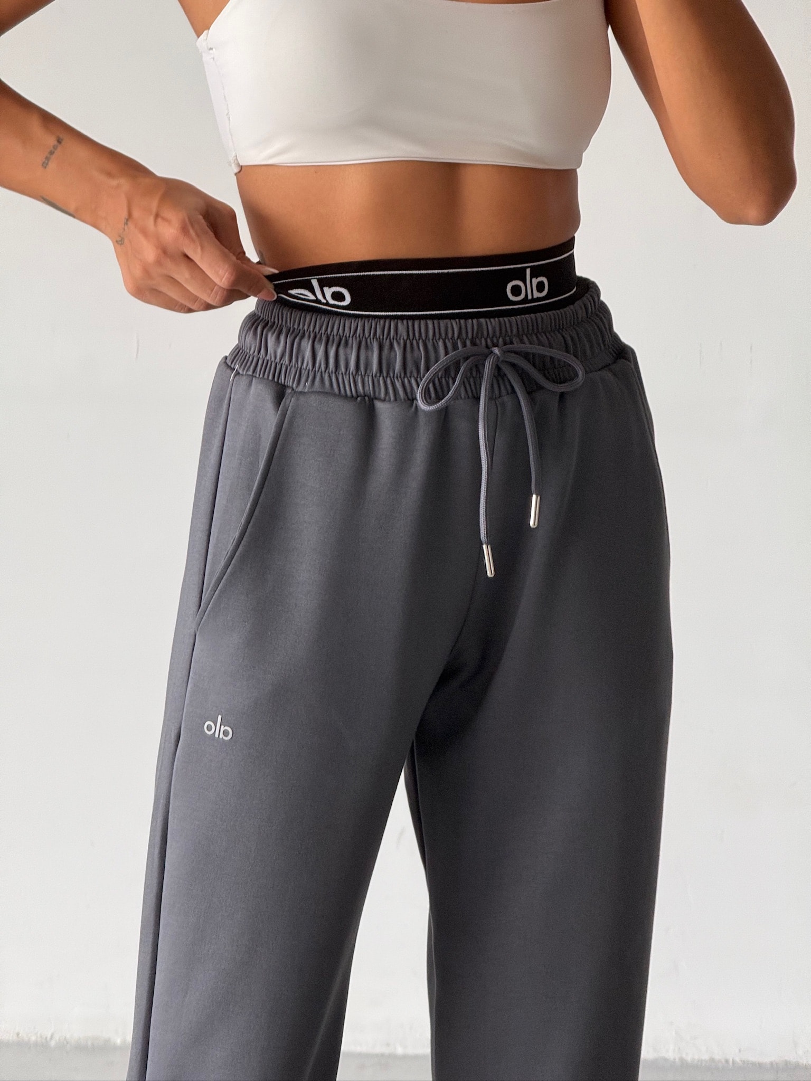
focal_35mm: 120
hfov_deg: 12.3
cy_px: 540
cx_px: 406
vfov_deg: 16.4
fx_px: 3749
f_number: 2.8
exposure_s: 1/99
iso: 100
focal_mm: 15.66
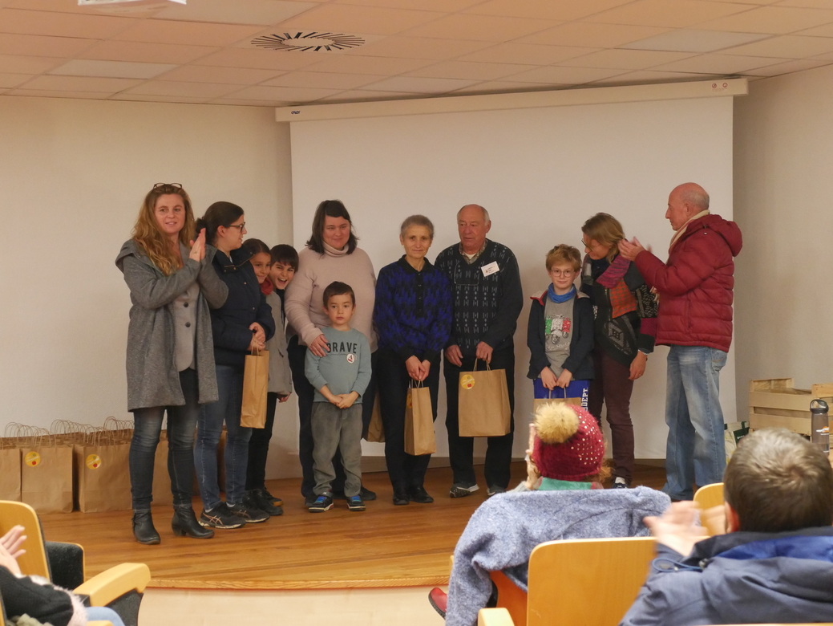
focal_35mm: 68
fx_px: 1637
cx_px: 416
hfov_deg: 28.6
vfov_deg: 21.6
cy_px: 313
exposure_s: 1/40
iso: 3200
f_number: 5.4
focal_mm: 34
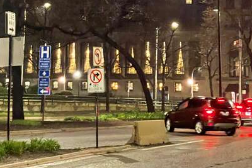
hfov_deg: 15.4
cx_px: 112
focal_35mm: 133
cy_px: -74
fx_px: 931
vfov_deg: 10.0
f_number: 2.2
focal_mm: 7.5
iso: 1250
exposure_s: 1/30
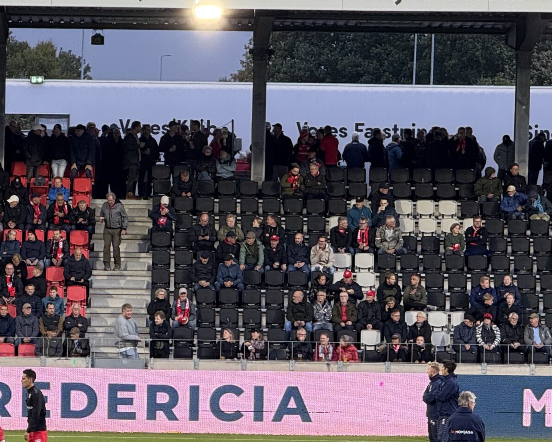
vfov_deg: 6.1
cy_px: 378
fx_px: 4133
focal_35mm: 253
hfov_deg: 7.6
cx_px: 36
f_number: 2.8
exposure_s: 1/99
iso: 100
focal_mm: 15.66
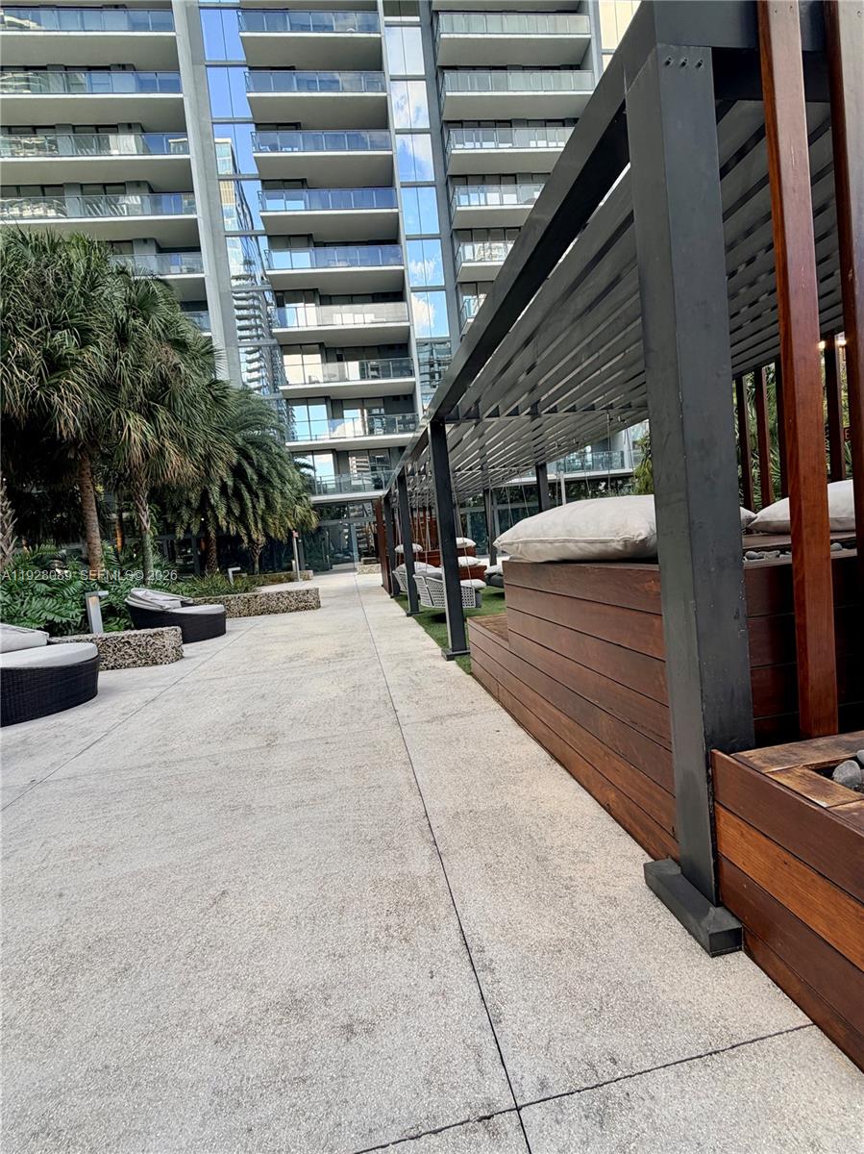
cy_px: 577
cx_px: 432
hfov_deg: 85.6
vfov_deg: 102.1
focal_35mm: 14
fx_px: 466
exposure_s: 1/179
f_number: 2.2
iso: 40
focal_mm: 2.22
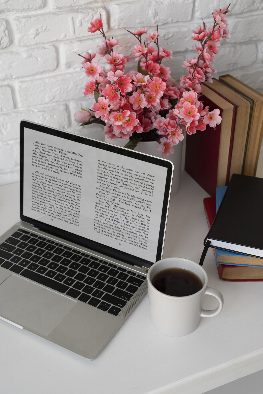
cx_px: 132
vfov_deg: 39.6
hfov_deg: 27.0
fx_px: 547
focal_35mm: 50
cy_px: 197
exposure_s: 1/60
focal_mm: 50
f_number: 3.5
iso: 500
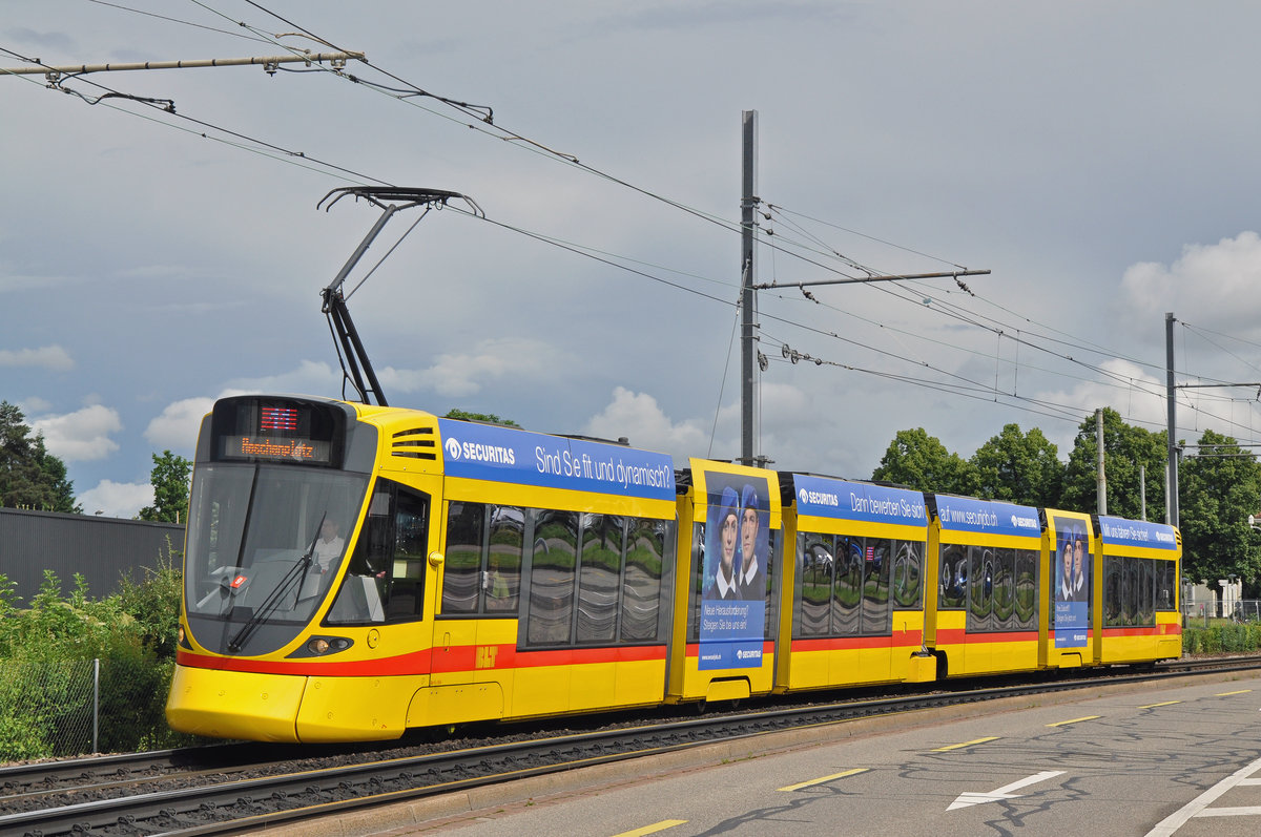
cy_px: 418
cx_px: 630
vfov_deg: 18.1
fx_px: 2624
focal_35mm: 75
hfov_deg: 27.0
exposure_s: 1/1000
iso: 400
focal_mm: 50
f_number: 9
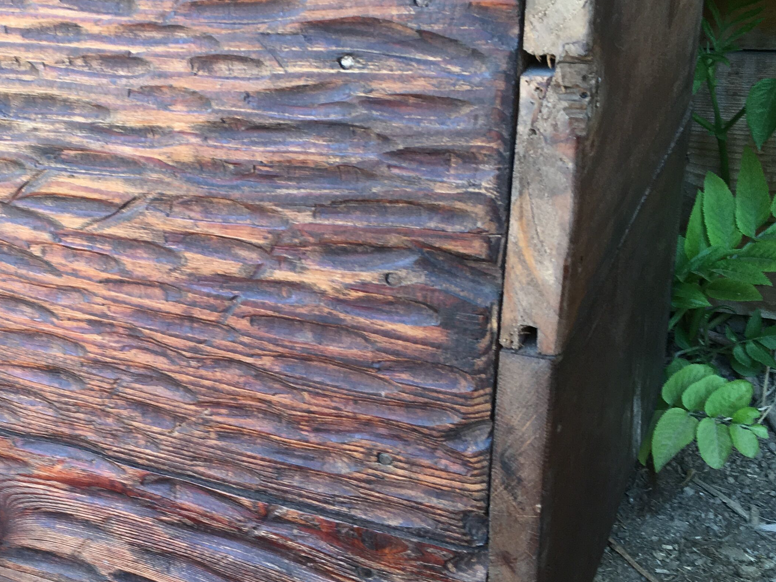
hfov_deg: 32.7
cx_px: 82
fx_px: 1255
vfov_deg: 26.1
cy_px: 283
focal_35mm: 56
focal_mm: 4.15
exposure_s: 1/50
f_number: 2.2
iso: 32
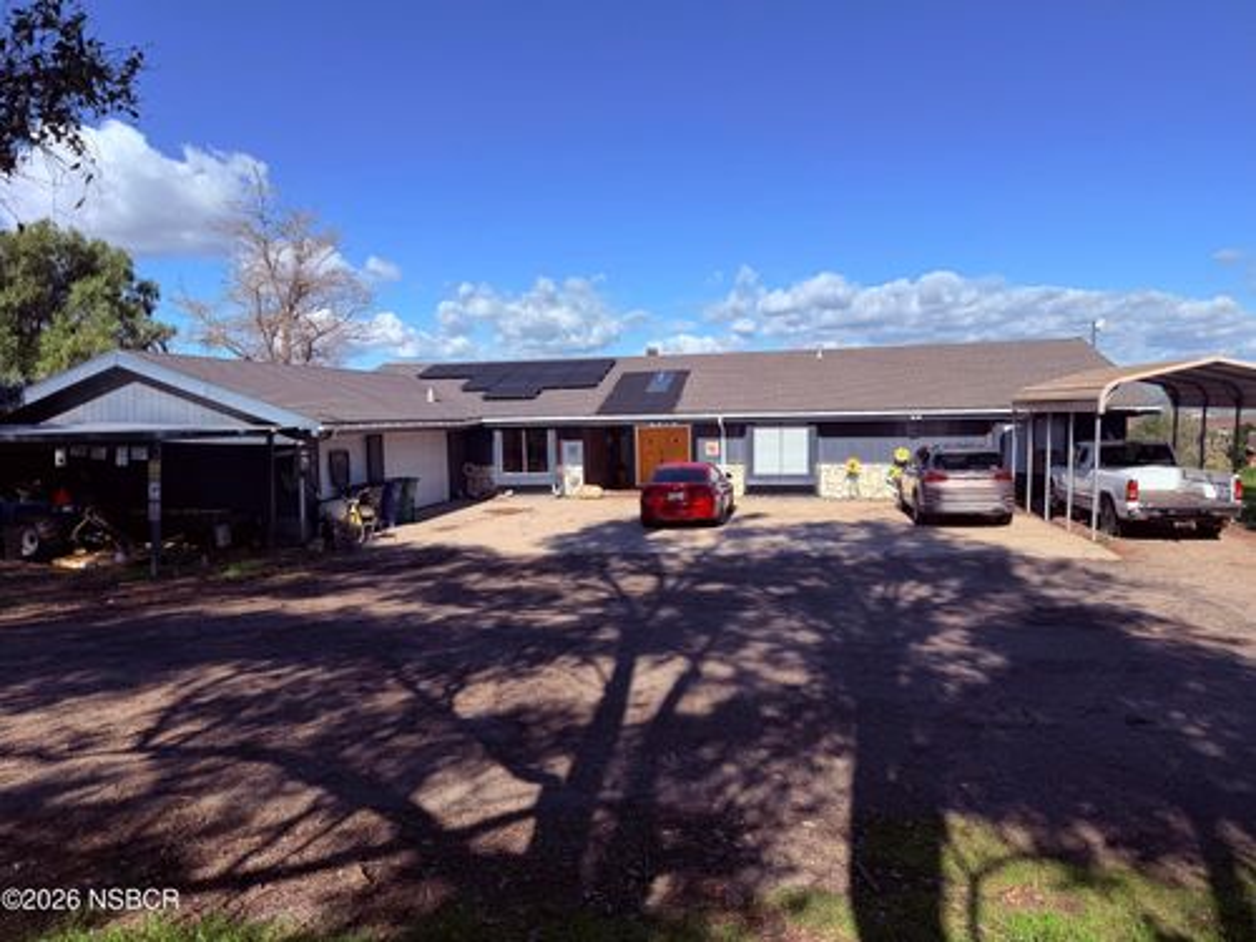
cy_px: 471
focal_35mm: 24
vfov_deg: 56.8
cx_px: 628
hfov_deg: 71.6
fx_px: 871
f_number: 1.78
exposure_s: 1/4975
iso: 80
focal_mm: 6.76
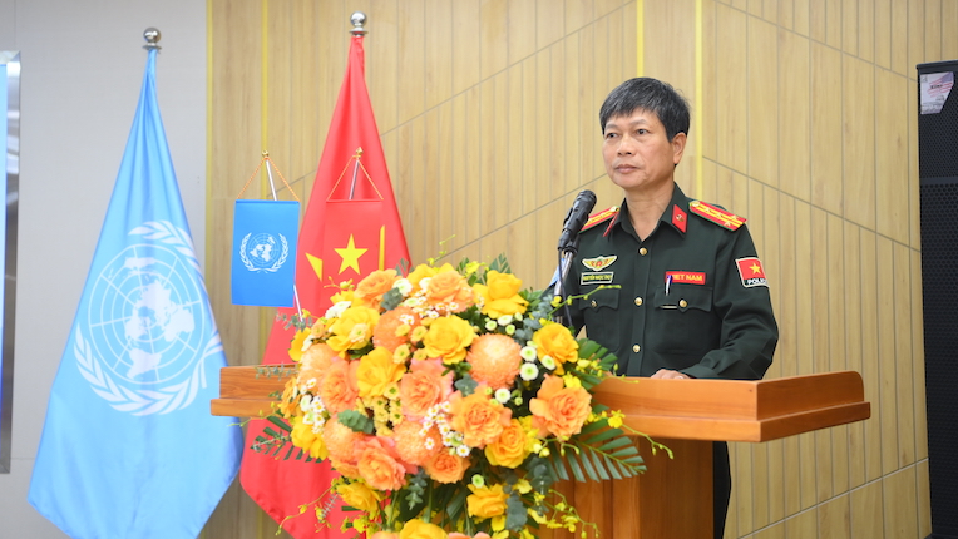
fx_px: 1448
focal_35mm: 57
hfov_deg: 36.6
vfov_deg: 21.1
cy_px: 236
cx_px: 499
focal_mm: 52
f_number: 3.5
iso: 800
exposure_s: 1/160
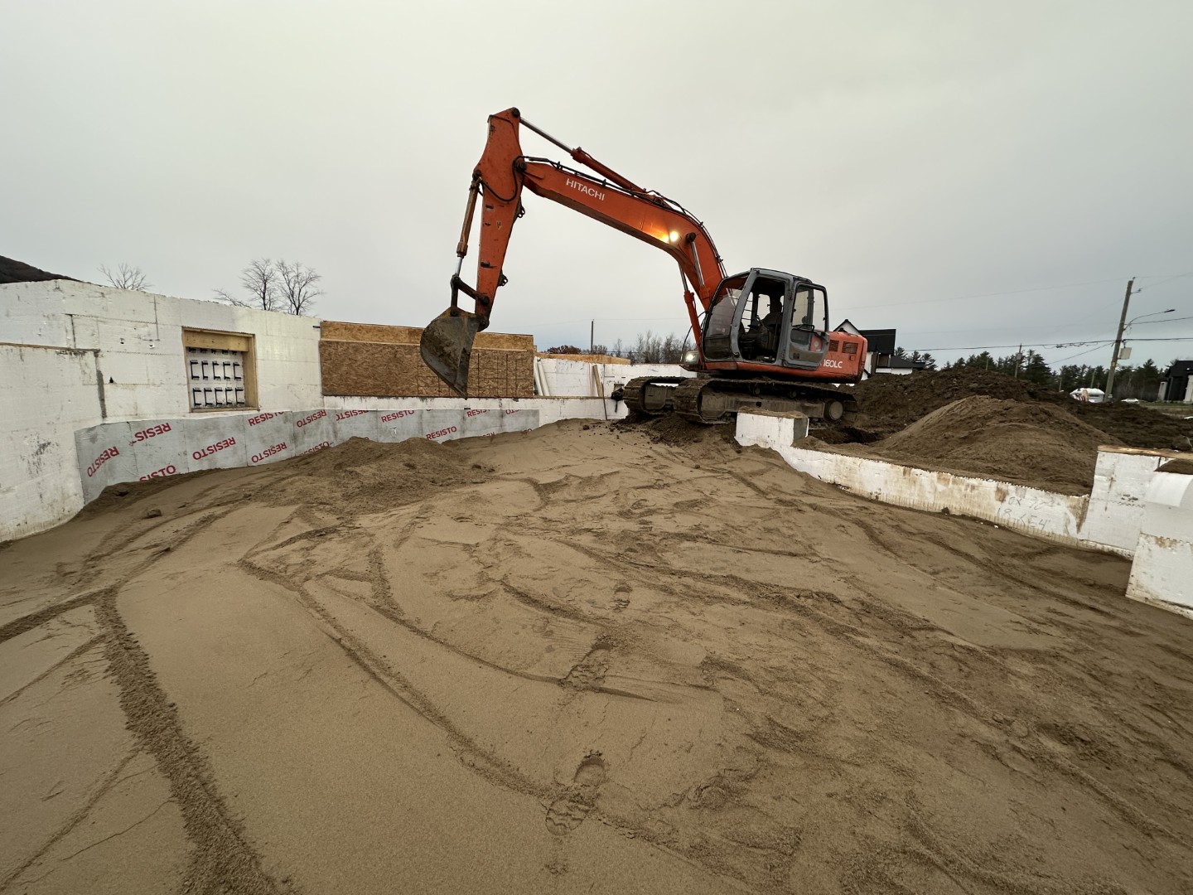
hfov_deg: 102.1
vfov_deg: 85.7
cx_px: 596
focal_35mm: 14
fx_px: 482
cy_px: 448
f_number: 2.2
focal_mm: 2.22
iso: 100
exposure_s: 1/99
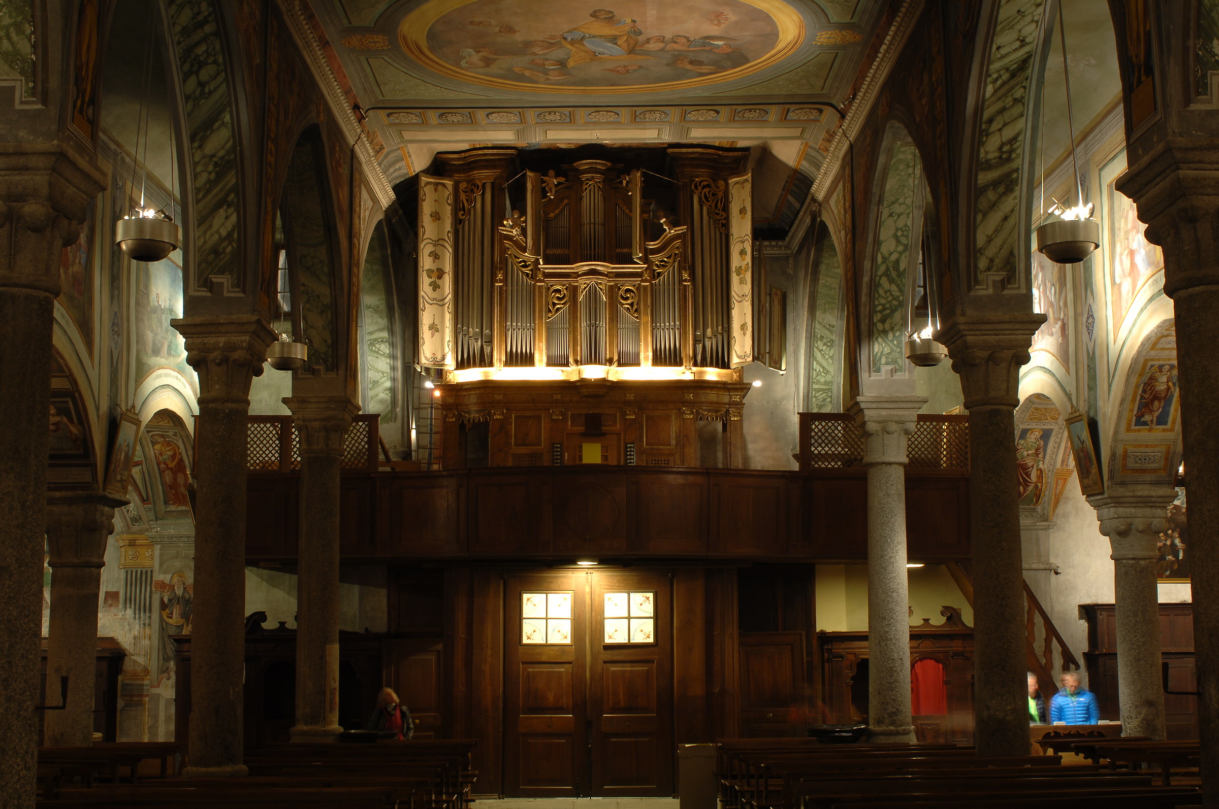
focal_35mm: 42
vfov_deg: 31.8
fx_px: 1420
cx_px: 610
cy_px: 404
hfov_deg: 46.4
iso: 100
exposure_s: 18
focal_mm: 28
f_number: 11
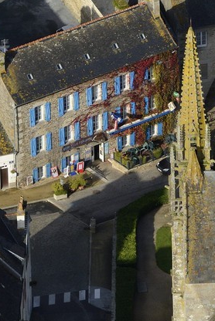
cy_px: 178
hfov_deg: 2.9
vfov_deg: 4.4
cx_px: 405
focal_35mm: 469
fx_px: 4194
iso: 800
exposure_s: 1/1250
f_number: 11
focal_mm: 122
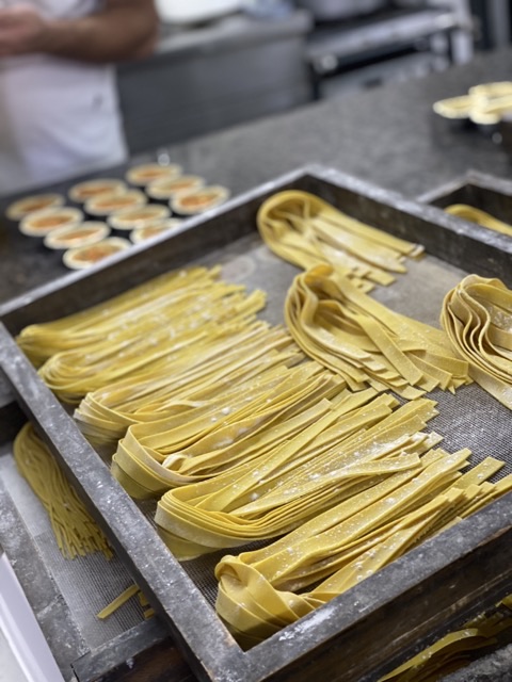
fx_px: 1025
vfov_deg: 36.8
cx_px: 256
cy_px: 341
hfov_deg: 28.0
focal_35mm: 52
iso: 200
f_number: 2
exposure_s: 1/40
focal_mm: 6
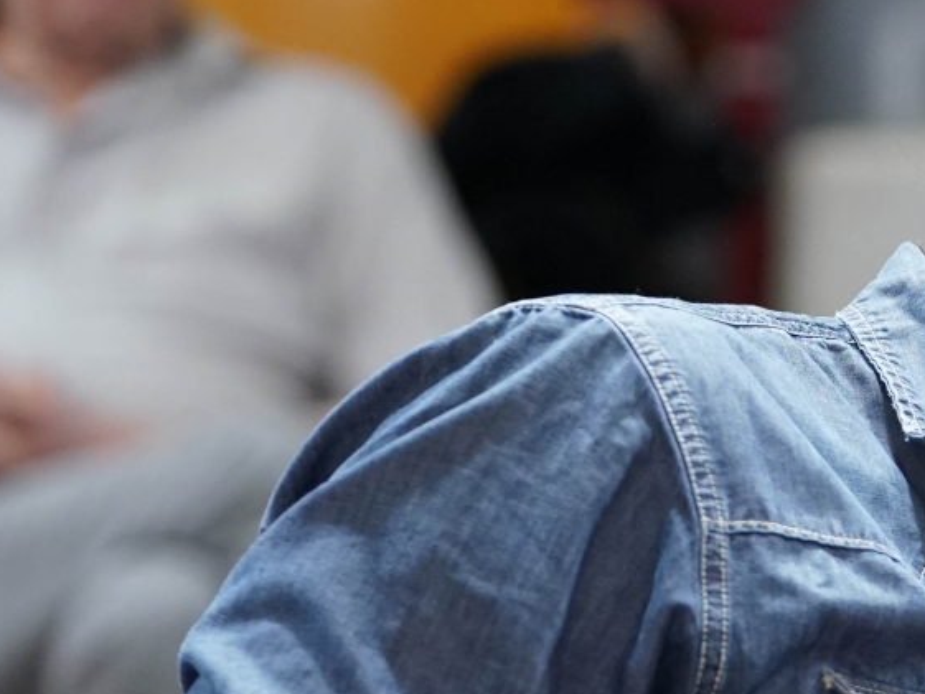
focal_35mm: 404
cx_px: 1289
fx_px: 10798
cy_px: 429
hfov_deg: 4.9
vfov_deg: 3.7
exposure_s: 1/400
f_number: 3.5
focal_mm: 131
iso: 3200
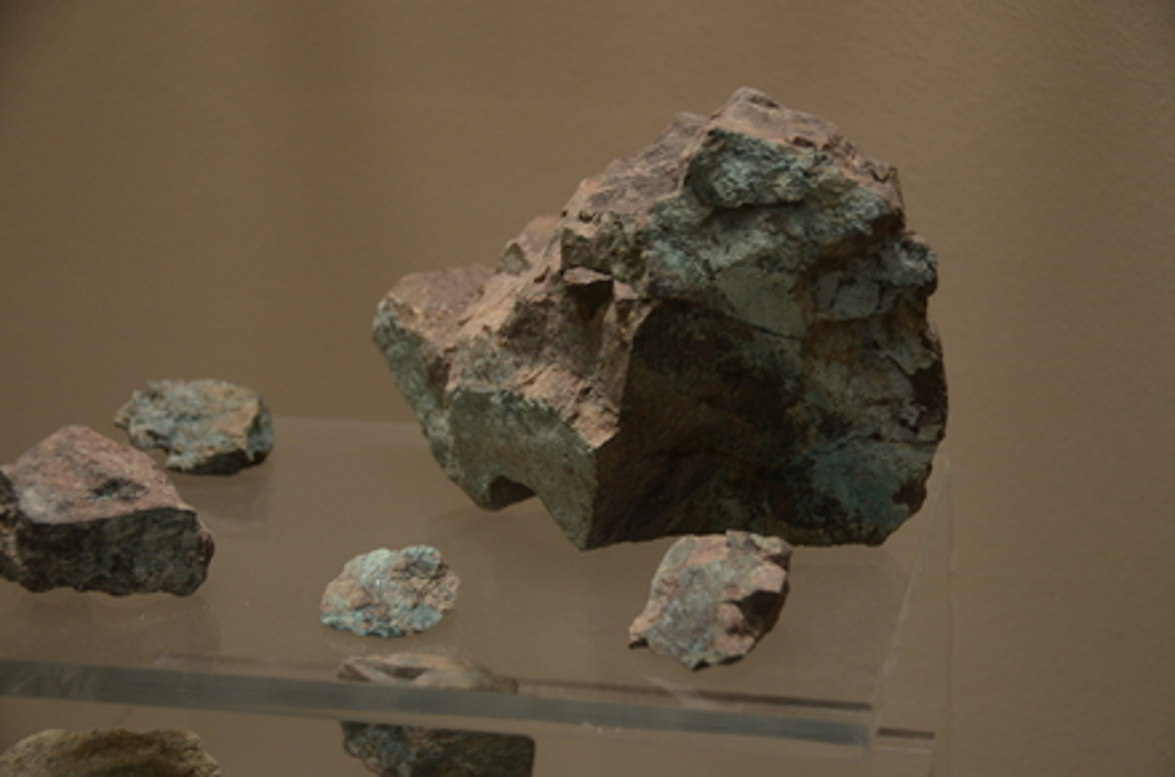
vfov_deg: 17.4
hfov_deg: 26.1
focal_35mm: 78
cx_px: 588
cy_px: 388
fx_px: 2539
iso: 500
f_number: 4.8
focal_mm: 52
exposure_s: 1/40
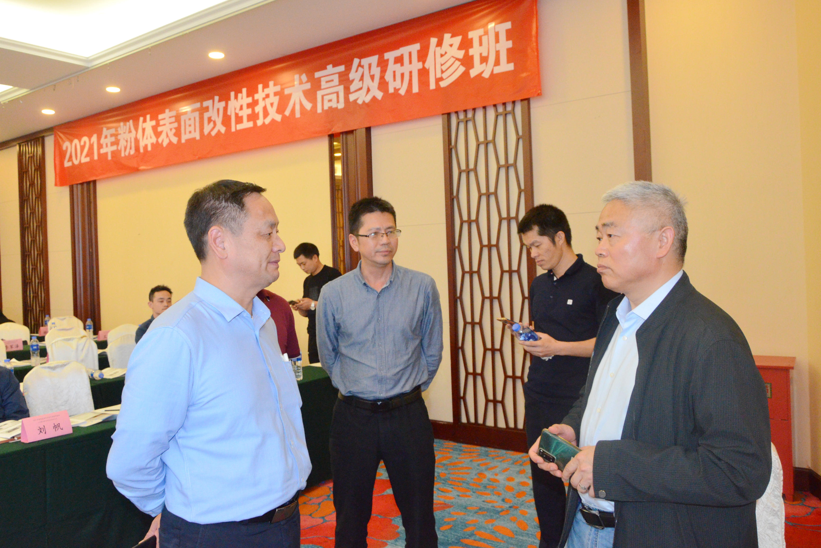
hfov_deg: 67.4
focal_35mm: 27
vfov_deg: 47.9
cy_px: 274
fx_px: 616
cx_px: 410
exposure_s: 1/100
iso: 3200
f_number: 7.1
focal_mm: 18
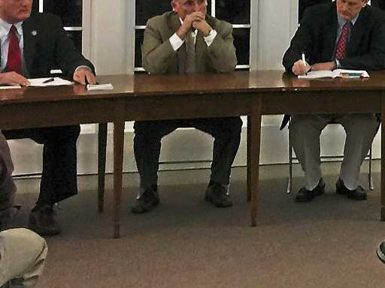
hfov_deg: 15.0
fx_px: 1290
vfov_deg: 12.5
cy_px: -50
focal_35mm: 116
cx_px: 674
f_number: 2.2
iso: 32
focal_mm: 4.15
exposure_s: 1/30
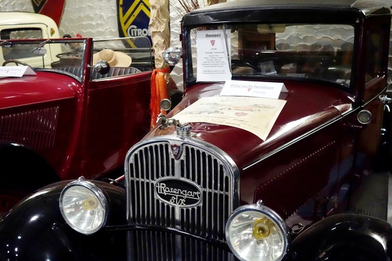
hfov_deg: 48.5
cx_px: 196
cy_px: 130
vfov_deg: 33.4
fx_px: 436
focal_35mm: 40
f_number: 2.8
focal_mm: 14.75
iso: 3200
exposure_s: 1/60
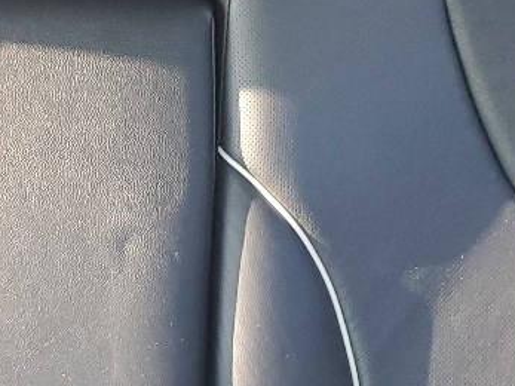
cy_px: 220
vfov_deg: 12.3
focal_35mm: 120
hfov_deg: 16.2
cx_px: 61
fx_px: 1785
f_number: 1.5
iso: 118
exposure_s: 1/60.2
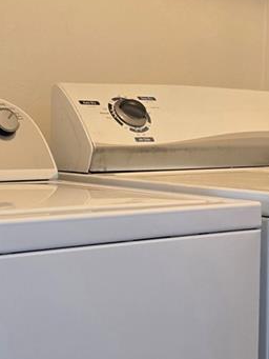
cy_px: 147
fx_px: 839
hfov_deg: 18.1
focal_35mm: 81
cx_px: 203
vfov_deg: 24.1
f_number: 1.7
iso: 400
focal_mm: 6.3
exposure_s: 1/120
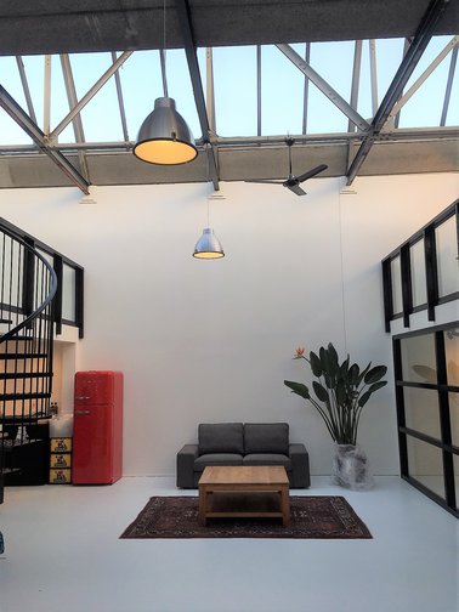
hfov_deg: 48.2
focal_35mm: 29
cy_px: 306
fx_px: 513
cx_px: 230
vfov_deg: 61.7
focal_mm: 4.15
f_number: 2.2
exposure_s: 1/102
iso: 25
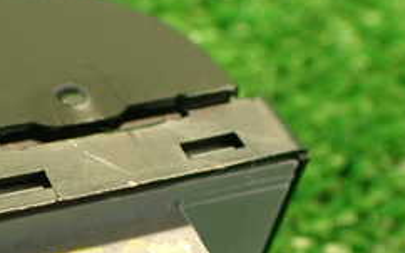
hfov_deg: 24.0
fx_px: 927
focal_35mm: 84
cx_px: 44
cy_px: 233
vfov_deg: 15.3
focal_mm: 5.79
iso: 320
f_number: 2.4
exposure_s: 1/30
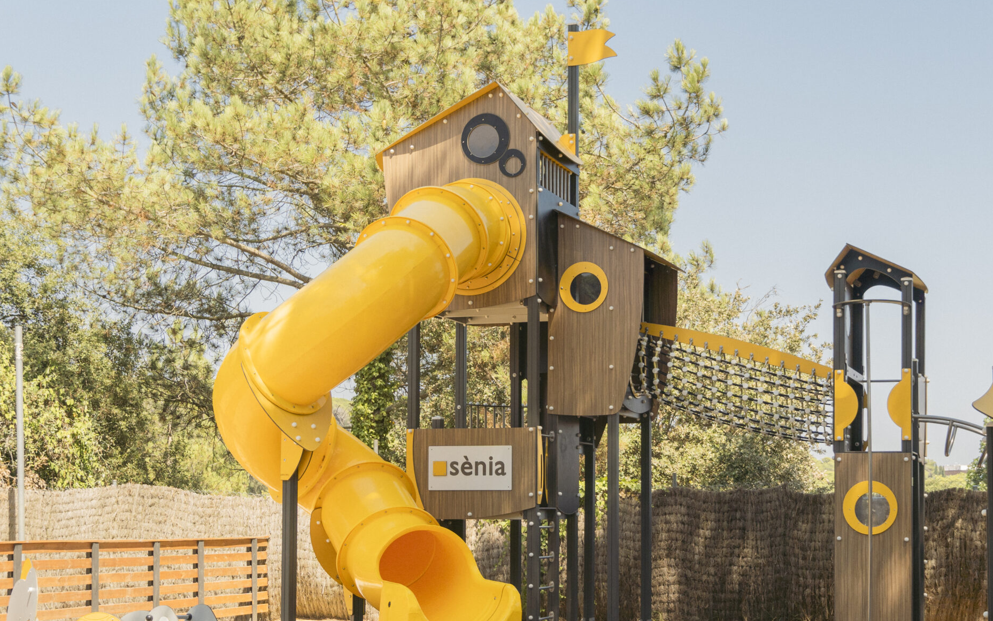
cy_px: 436
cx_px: 602
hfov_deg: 34.4
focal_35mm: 59
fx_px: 1597
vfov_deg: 21.9
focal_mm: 28
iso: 100
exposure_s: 1/800
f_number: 4.5
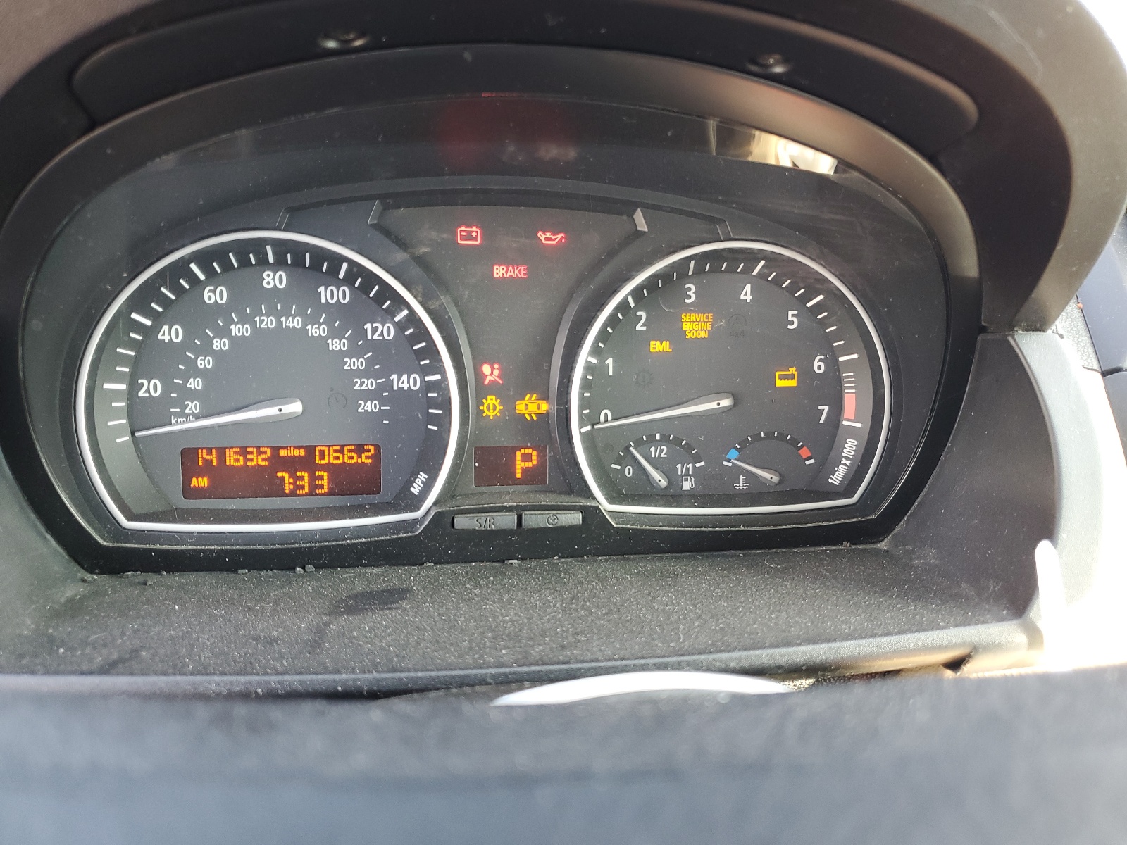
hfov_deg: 67.3
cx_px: 564
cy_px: 422
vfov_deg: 53.1
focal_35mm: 26
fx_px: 846
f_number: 1.5
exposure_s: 1/60.2
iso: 82
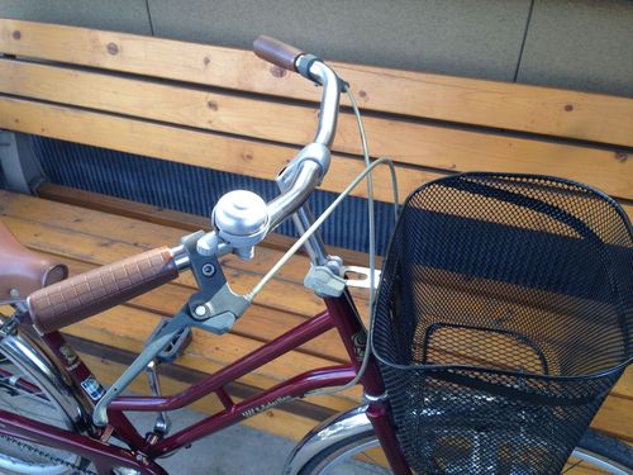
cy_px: 238
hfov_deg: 55.4
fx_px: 603
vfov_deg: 42.9
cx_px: 316
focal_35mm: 33
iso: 50
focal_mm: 4.12
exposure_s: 1/60
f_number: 2.4
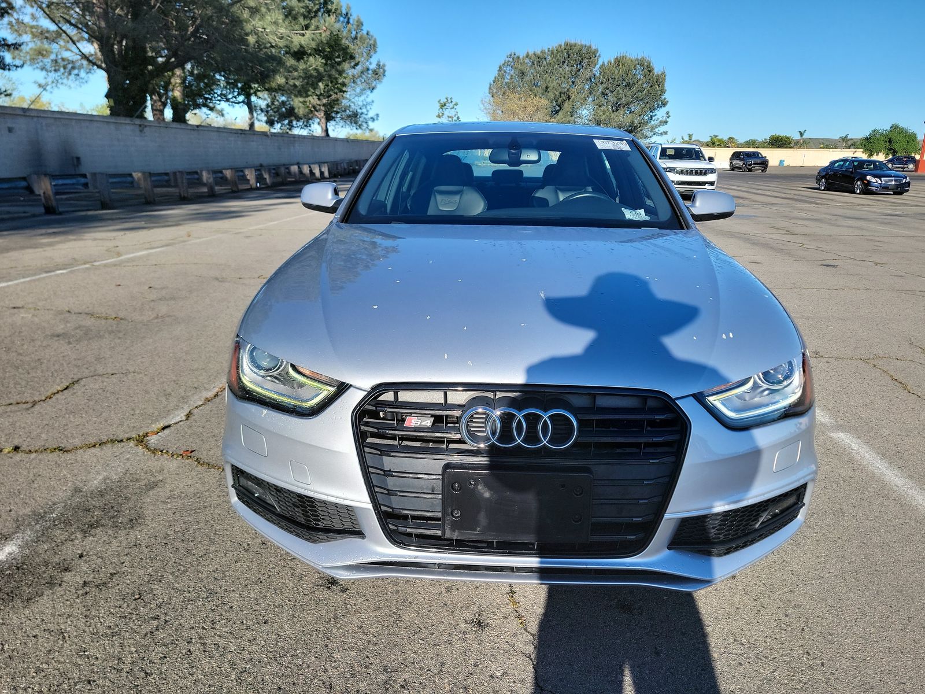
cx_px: 462
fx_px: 641
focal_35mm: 24
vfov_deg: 56.8
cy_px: 347
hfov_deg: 71.6
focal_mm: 6.7
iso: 50
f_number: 1.8
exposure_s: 1/622
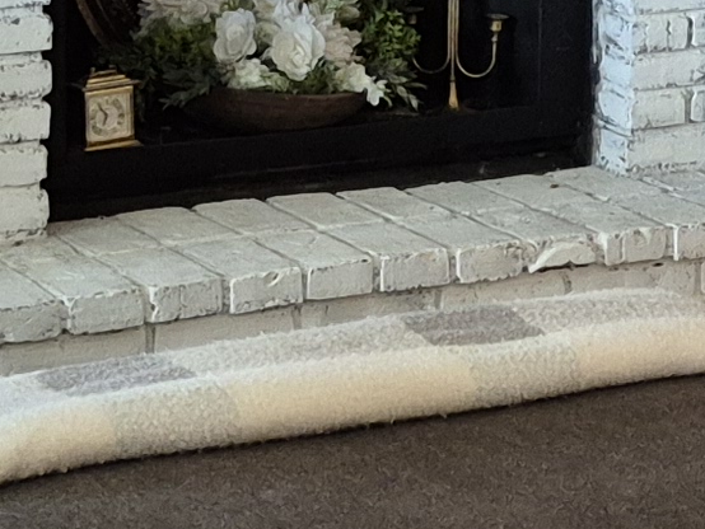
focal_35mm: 166
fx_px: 3382
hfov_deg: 11.7
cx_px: 814
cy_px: -128
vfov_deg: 8.8
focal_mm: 5.4
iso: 500
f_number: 1.8
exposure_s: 1/120
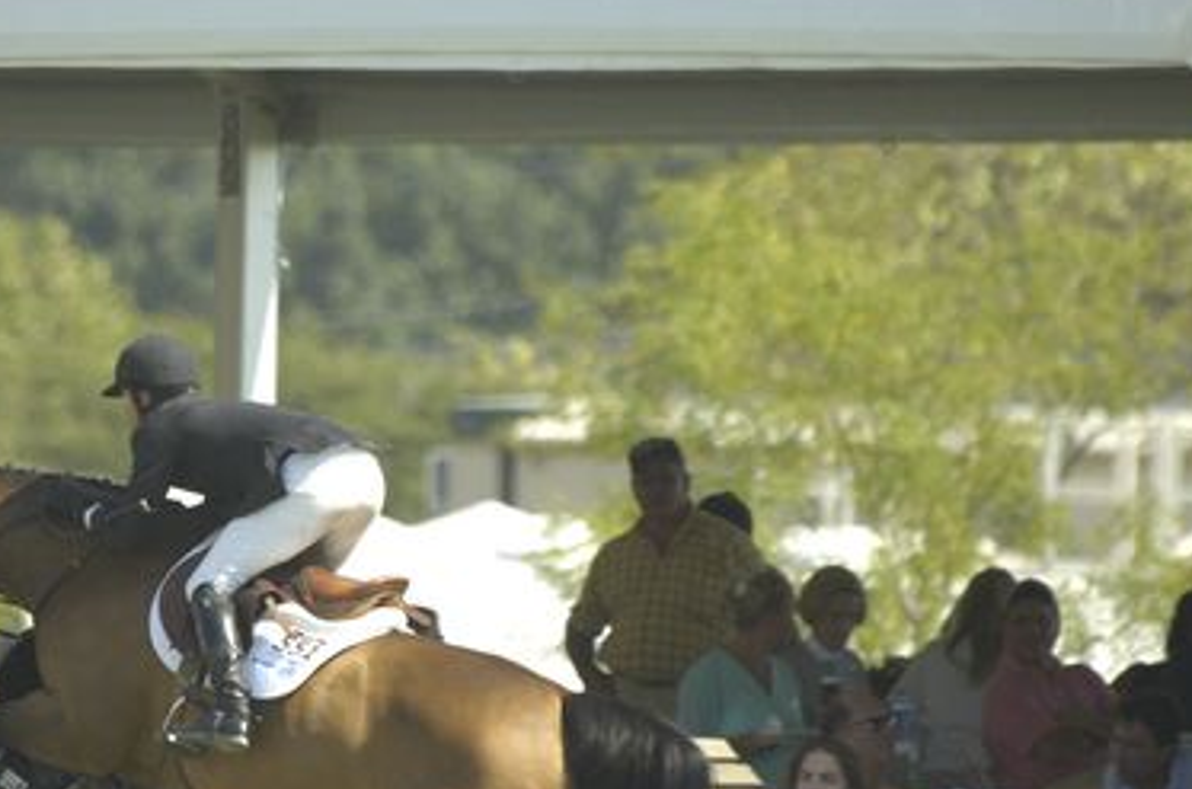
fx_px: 42556
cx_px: 419
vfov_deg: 1.1
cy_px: 481
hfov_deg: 1.6
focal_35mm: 1288
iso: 320
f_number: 6.3
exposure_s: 1/500
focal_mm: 500
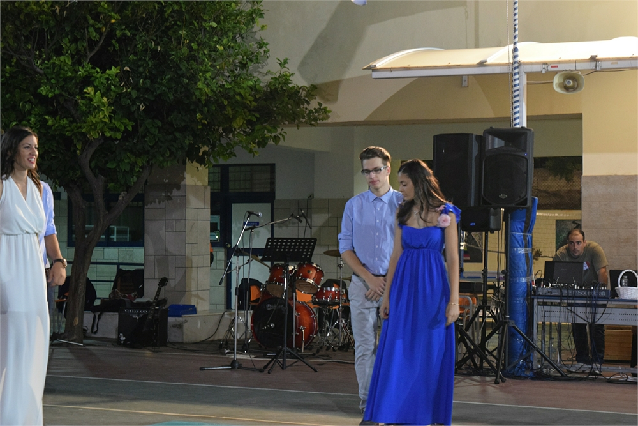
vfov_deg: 16.6
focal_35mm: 82
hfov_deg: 24.6
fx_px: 1462
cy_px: 213
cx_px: 319
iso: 3200
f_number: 5.6
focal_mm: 55
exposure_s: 1/25
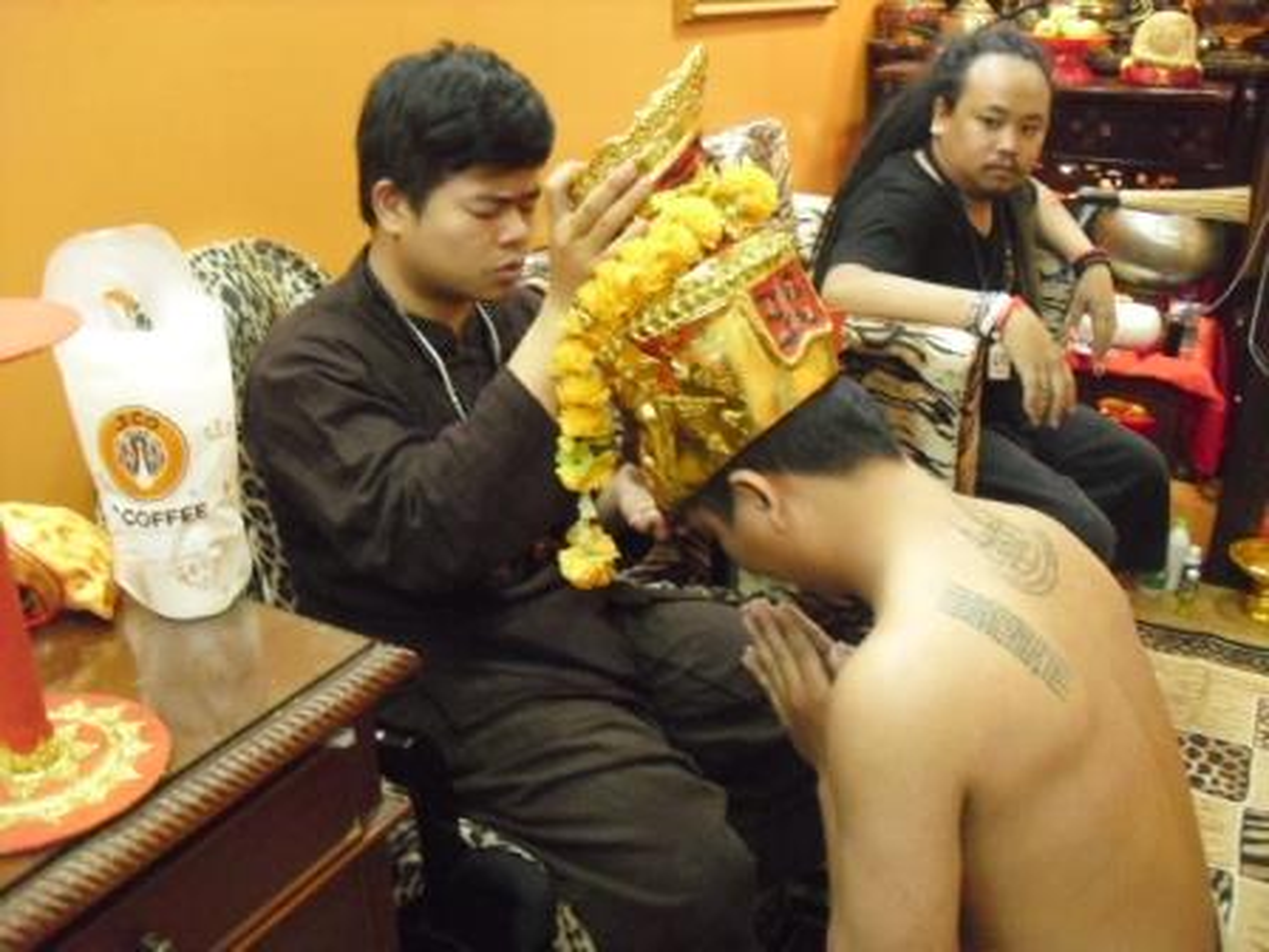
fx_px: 1320
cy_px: 476
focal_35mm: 36
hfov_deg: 51.4
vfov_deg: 39.7
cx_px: 634
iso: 800
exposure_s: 1/15
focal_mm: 6.3
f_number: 3.1
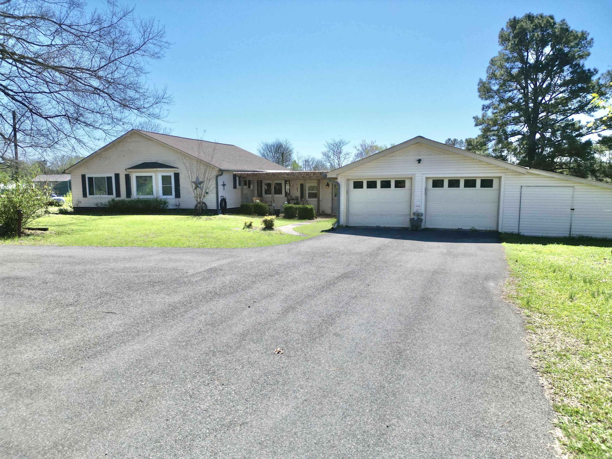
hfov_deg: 71.6
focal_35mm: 24
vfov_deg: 56.8
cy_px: 230
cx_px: 306
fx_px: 424
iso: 120
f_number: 1.7
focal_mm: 6.72
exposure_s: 1/2500
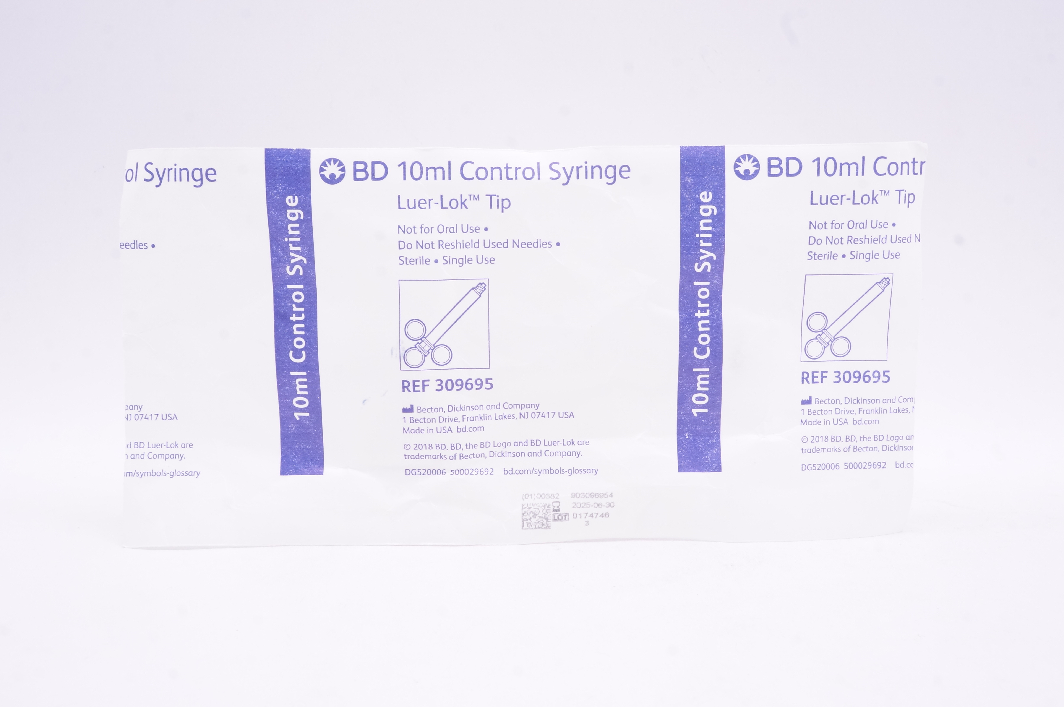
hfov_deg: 46.4
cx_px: 532
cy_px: 354
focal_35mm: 42
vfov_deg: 31.8
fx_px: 1240
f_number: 16
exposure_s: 1/15
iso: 800
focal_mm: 28
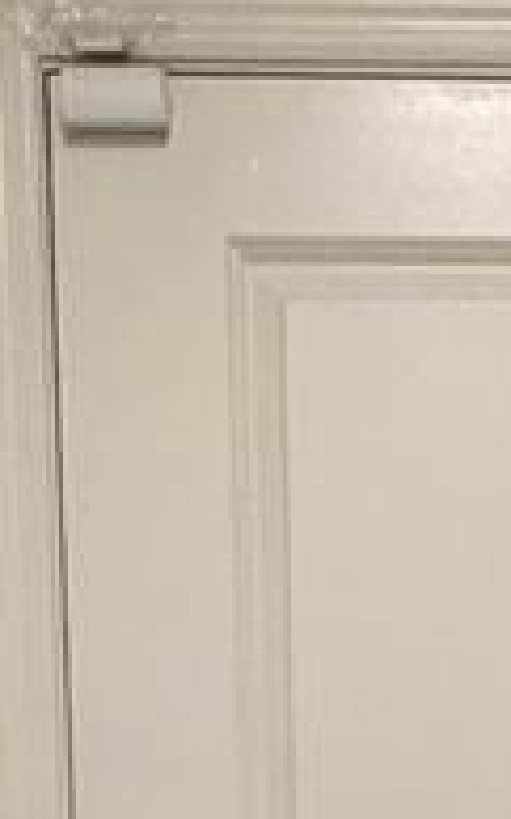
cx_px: 570
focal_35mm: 92
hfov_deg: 13.9
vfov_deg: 19.6
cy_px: 1228
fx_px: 2053
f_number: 2.2
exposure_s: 1/120
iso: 320
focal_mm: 2.22
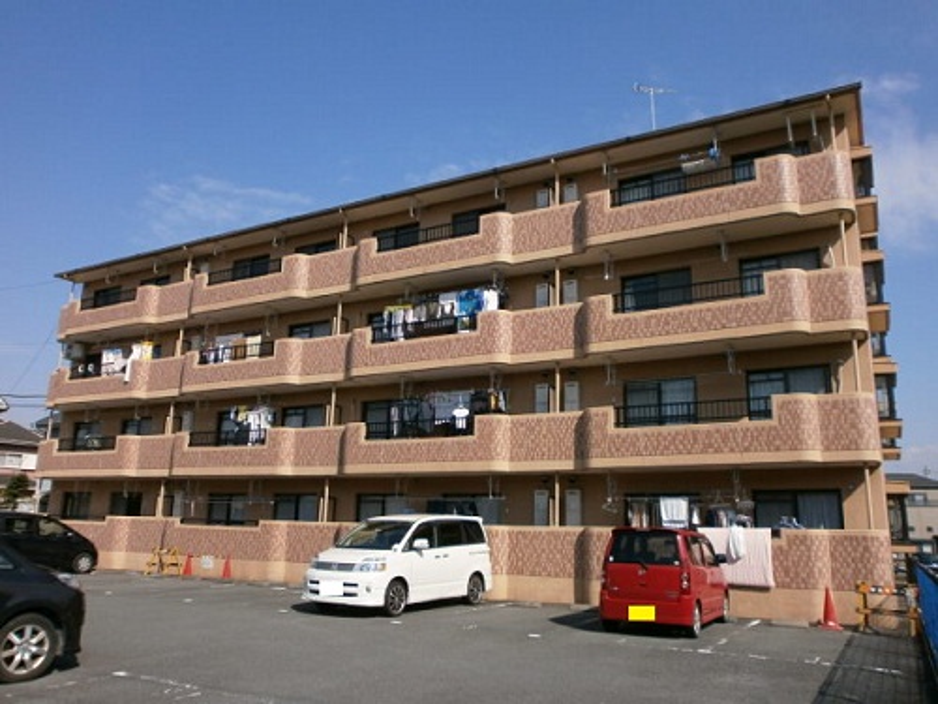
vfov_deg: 51.4
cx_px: 469
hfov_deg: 65.3
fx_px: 732
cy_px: 352
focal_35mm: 27
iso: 100
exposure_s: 1/1600
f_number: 2.9
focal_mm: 4.8
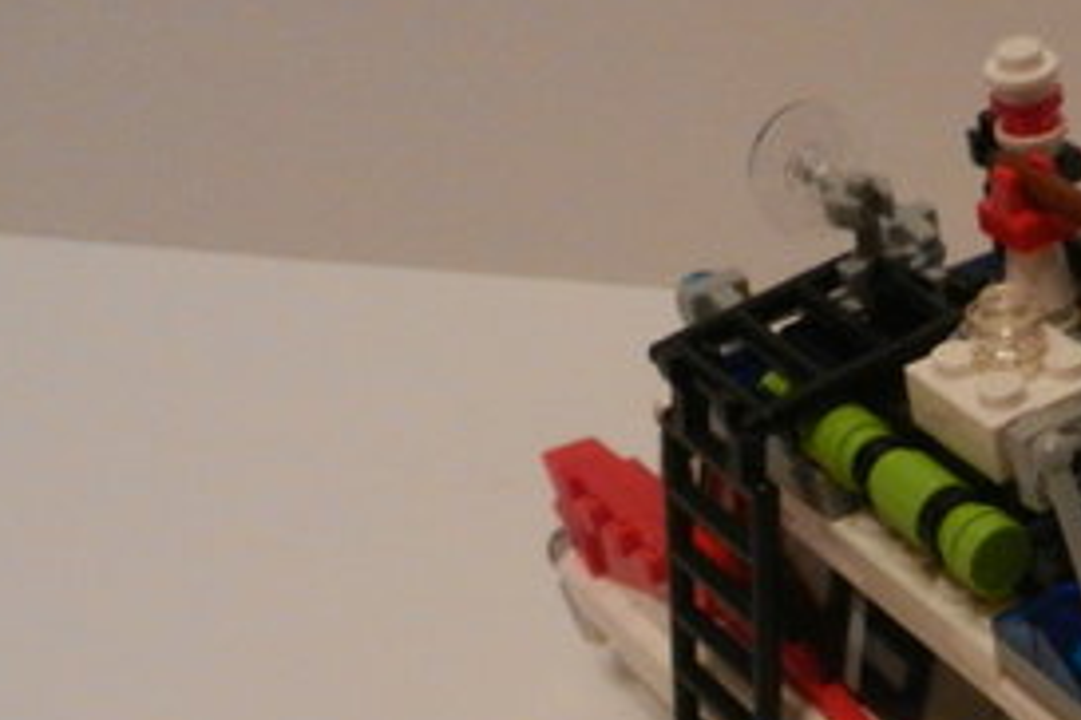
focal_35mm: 61
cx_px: 1228
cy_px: 874
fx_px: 1832
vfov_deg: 20.7
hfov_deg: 29.3
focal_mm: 4.5
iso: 640
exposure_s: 1/25
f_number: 3.5
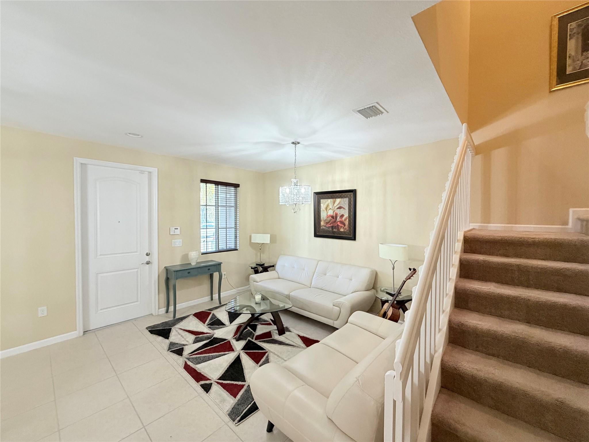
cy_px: 221
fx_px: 238
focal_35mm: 14
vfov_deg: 85.7
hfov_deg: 102.1
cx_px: 294
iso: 400
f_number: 2.2
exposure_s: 1/60
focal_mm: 2.22
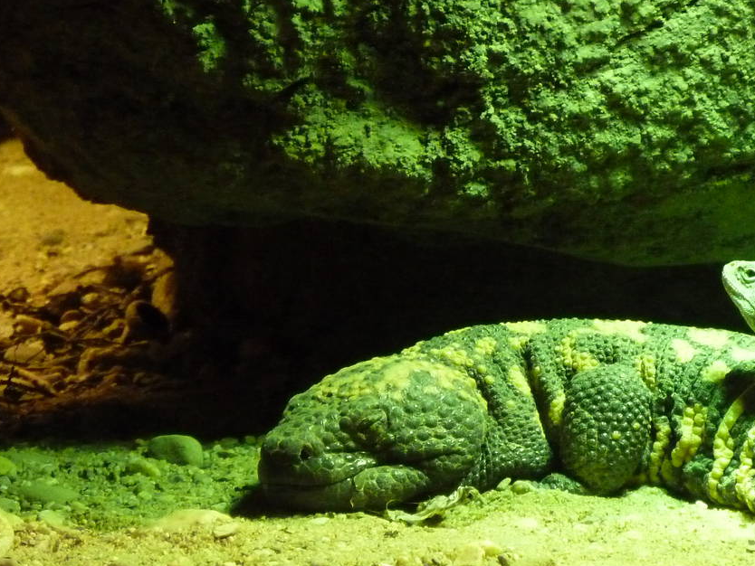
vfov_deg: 5.3
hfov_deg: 7.0
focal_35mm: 282
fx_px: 6152
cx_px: 682
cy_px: 424
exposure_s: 1/40
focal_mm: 24.1
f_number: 4.5
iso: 800
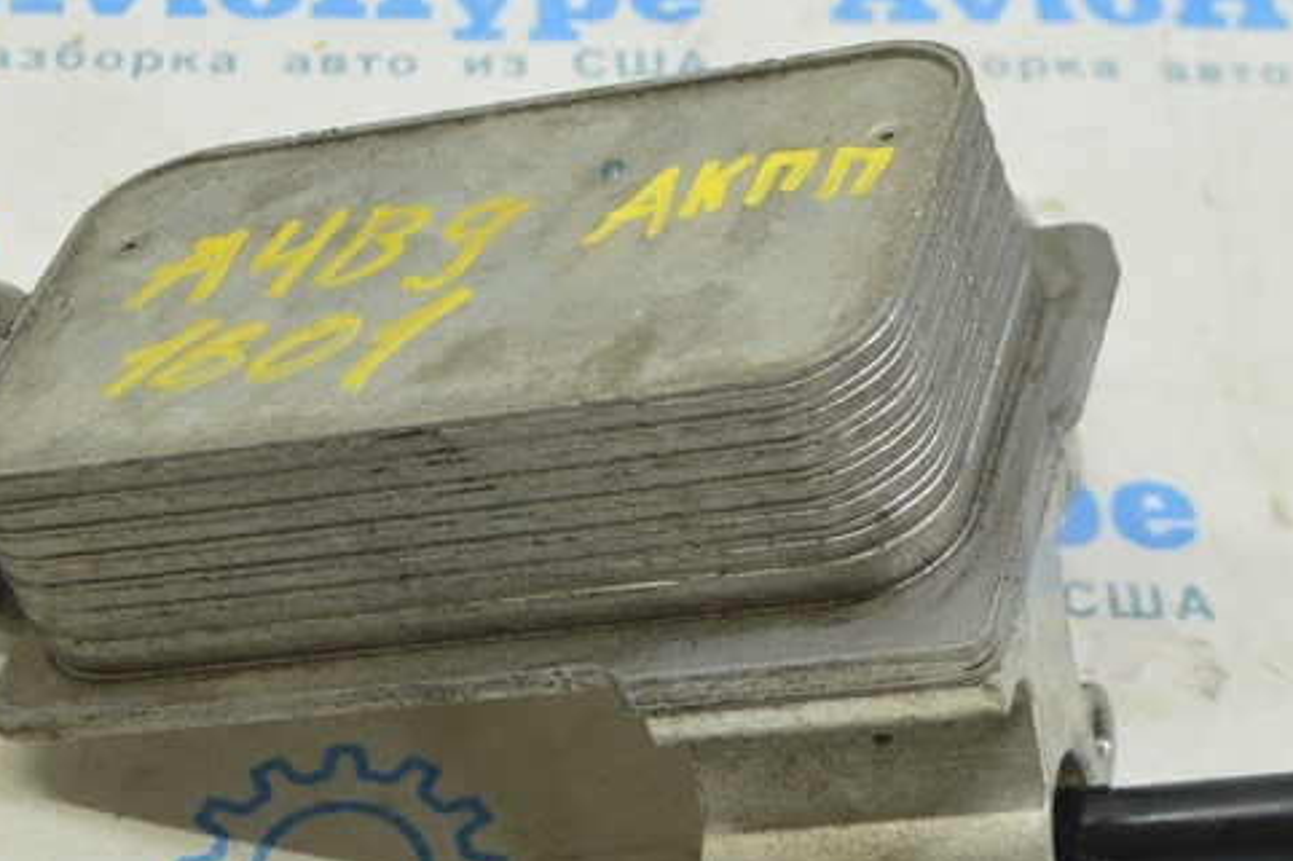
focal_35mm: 102
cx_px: 786
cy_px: 460
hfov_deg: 20.0
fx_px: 3662
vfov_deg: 13.4
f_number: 5.6
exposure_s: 1/20
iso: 400
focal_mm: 32
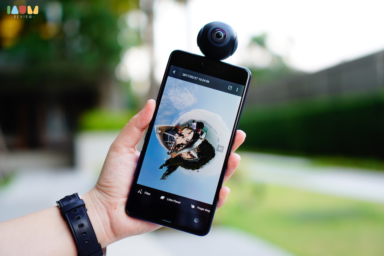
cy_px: 128
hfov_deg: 37.9
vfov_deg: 25.7
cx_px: 192
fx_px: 560
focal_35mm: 52
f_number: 1.8
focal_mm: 35
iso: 100
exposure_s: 1/200
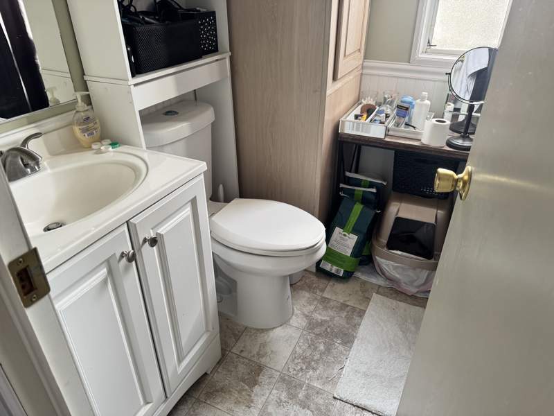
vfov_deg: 56.8
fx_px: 384
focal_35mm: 24
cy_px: 208
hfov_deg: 71.6
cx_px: 277
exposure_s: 1/121
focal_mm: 6.76
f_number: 1.78
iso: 160
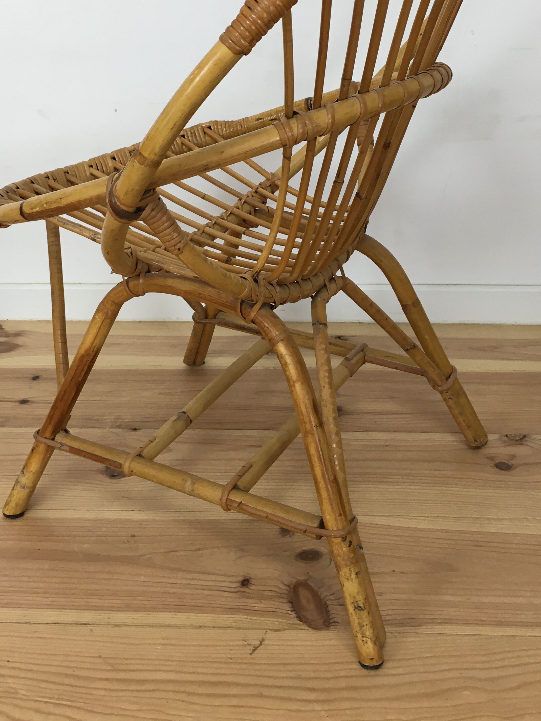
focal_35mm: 41
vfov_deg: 45.1
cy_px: 241
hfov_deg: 35.1
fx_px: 854
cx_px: 253
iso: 25
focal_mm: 4.15
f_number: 2.2
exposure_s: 1/33
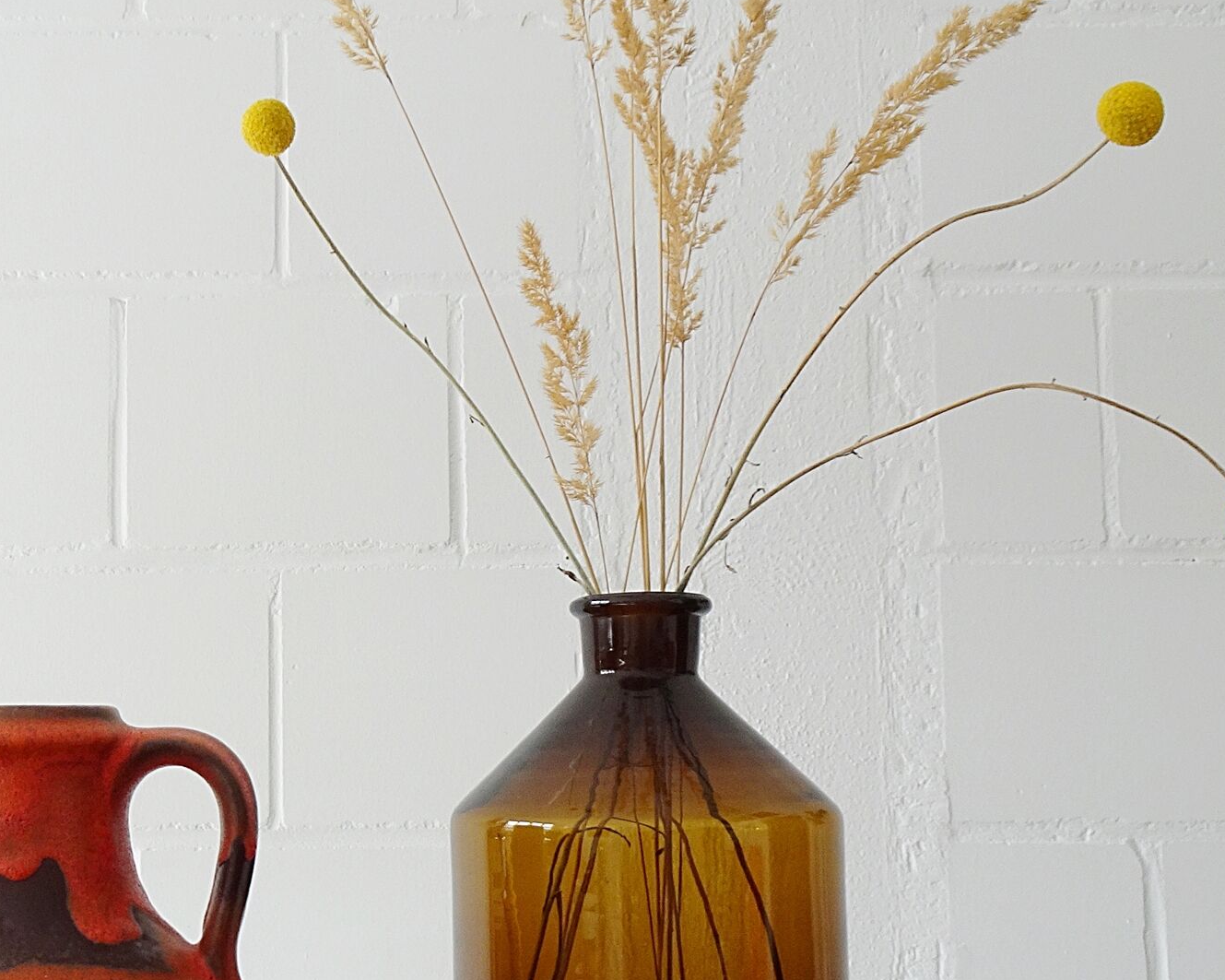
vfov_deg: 32.0
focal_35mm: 47
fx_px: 1704
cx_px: 353
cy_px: 578
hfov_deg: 38.8
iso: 80
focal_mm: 4.1
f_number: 3.5
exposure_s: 1/80
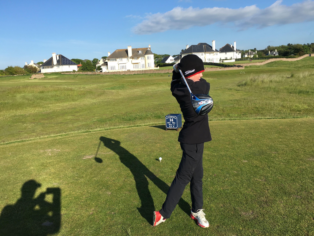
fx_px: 263
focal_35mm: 29
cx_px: 157
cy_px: 118
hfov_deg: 61.7
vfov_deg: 48.2
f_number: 2.2
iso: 25
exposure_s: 1/1099
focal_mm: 4.15
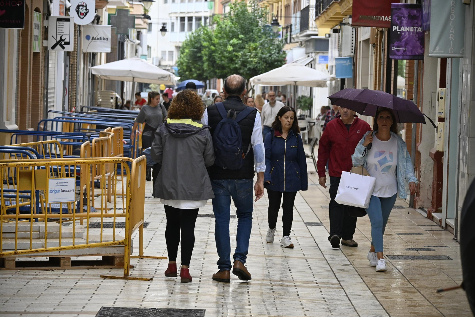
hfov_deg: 13.7
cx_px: 238
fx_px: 1979
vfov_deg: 9.1
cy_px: 158
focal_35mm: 150
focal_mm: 100
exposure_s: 1/320
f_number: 5
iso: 1250
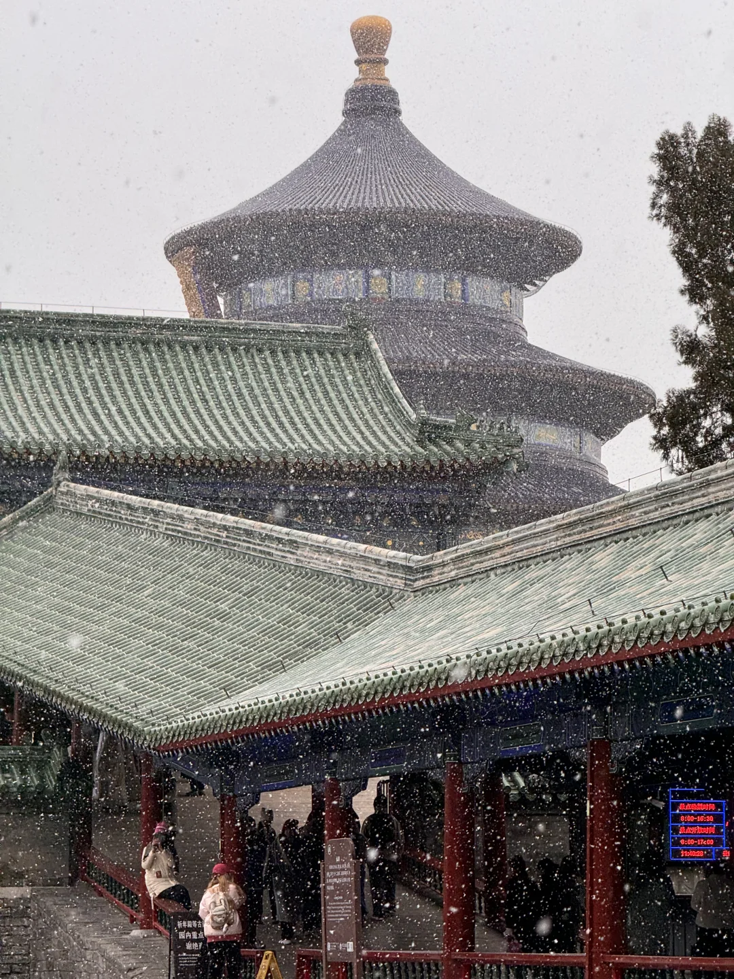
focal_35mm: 120
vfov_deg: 16.4
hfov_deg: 12.3
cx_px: 367
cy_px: 490
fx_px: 3393
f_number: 2.8
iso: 50
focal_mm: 15.66
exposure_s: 1/129
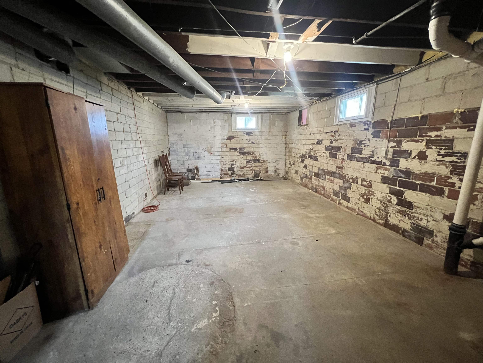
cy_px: 182
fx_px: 181
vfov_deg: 89.9
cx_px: 242
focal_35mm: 13
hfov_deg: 106.2
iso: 1000
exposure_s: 1/60
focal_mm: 1.57
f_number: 1.8
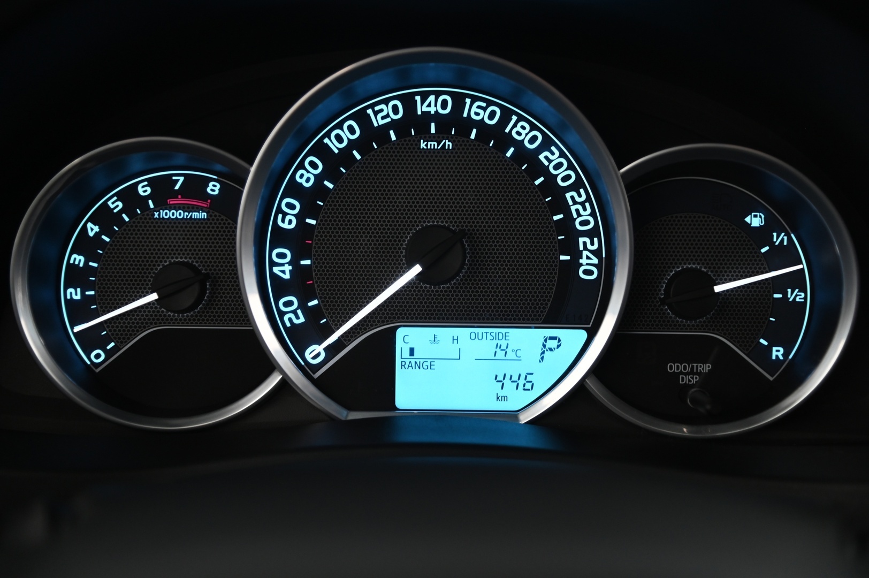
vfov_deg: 21.9
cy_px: 289
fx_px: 1495
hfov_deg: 32.4
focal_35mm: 62
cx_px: 434
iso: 2000
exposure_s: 1/25
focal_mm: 62
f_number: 4
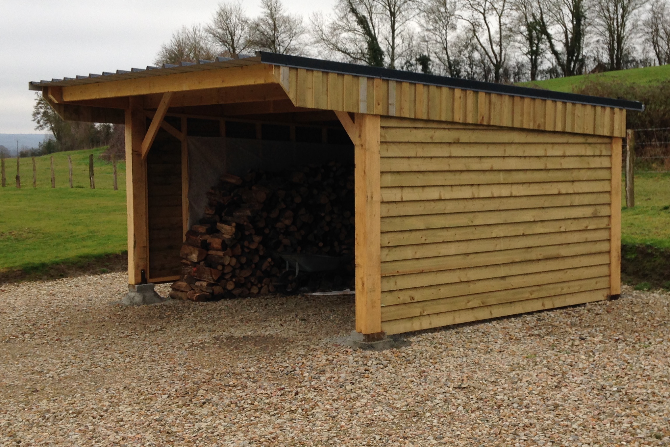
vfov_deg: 24.6
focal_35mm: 55
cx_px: 401
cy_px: 211
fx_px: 1024
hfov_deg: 36.1
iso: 50
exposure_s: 1/246
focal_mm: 4.12
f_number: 2.4
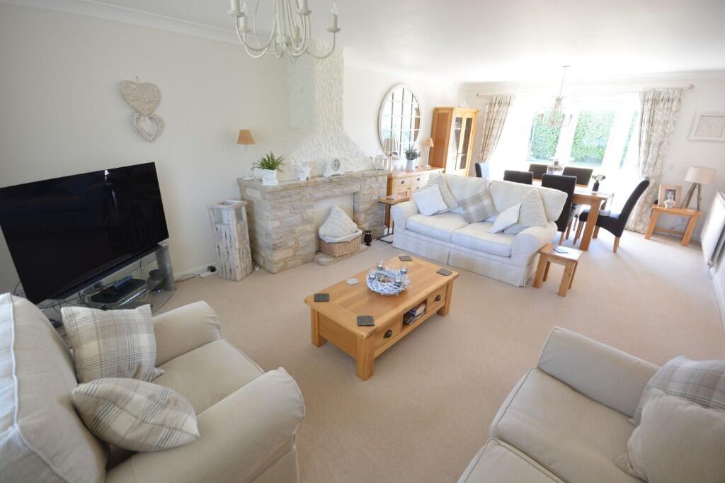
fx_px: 302
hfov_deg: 100.4
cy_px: 242
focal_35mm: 15
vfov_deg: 77.3
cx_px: 362
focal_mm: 10
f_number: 8
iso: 400
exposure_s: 1/10
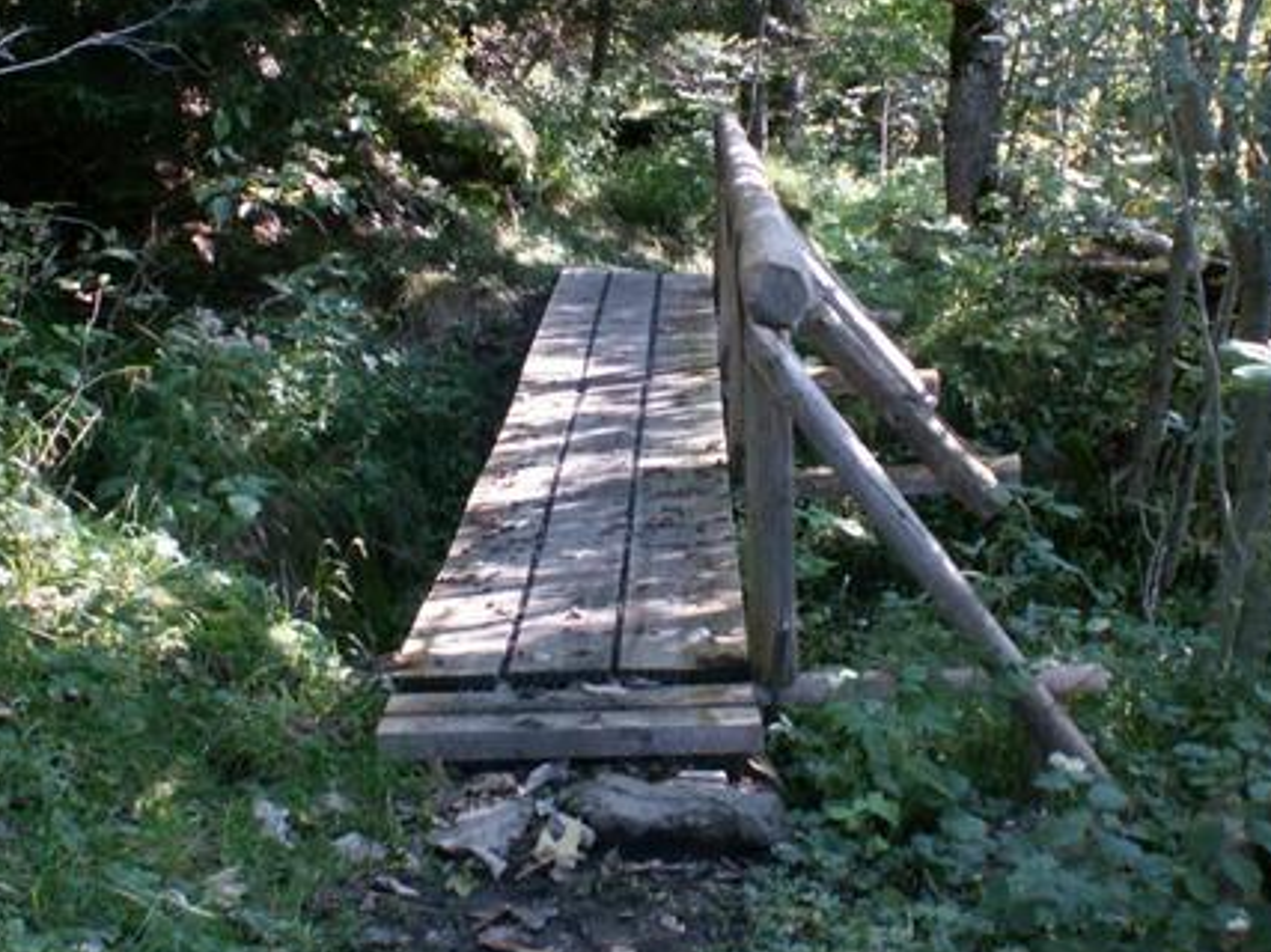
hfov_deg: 26.0
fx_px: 2753
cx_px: 697
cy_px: 369
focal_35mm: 75
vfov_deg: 19.6
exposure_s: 1/40
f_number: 3.2
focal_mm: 8.27
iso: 100
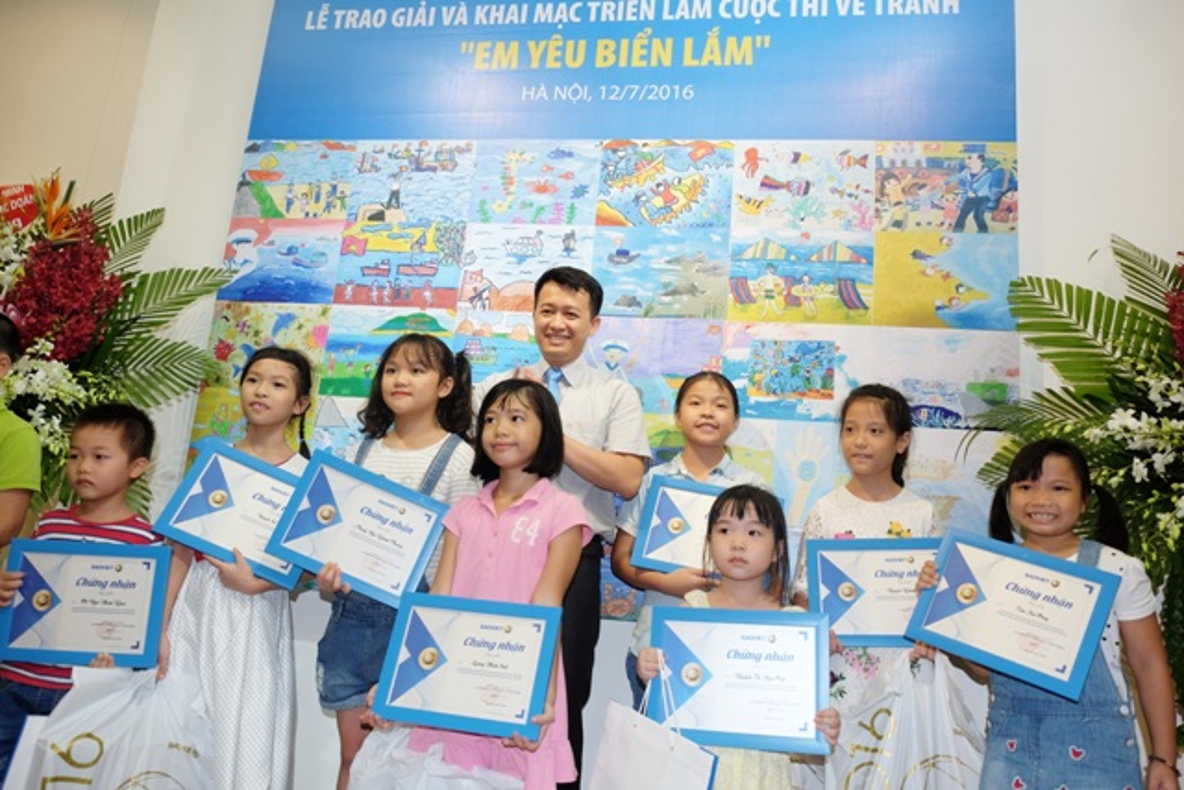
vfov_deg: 48.0
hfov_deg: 67.4
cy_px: 395
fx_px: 888
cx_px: 592
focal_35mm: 27
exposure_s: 1/60
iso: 250
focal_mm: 18
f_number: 3.5
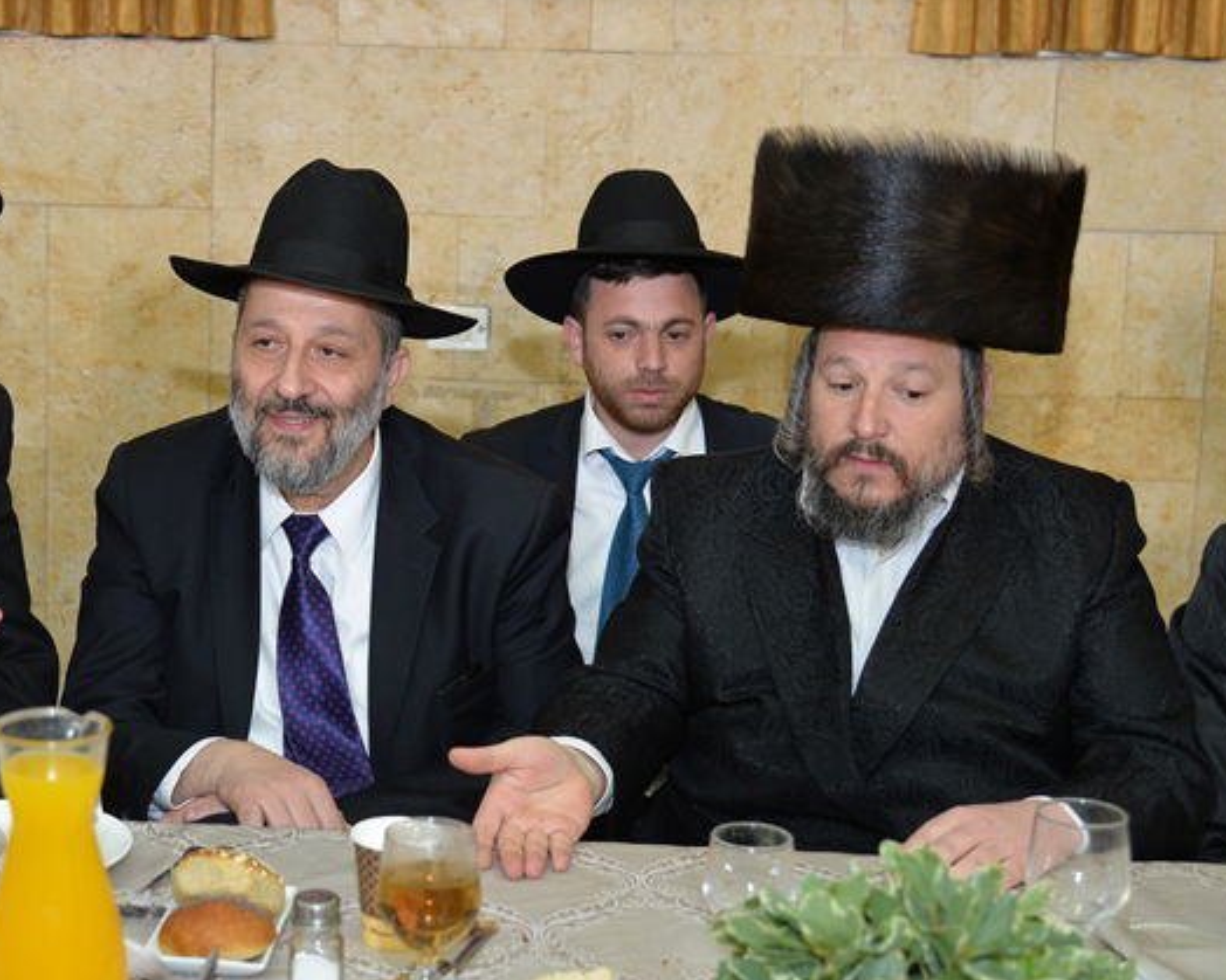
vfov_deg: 24.2
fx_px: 2286
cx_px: 323
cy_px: 410
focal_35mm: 63
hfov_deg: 29.6
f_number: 4
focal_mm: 44
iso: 1000
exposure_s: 1/160
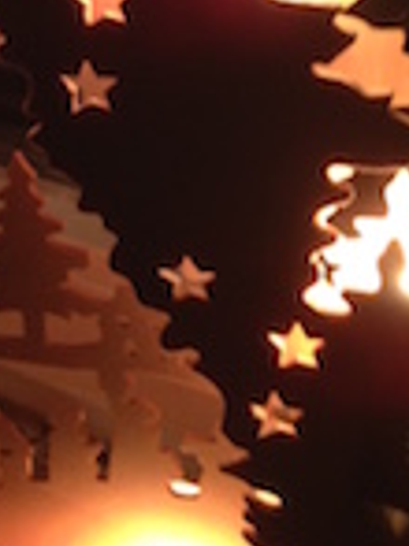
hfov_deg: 16.2
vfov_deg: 20.9
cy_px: -26
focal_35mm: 90
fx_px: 1420
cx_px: 59
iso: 160
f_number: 2.4
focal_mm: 4.12
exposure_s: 1/20
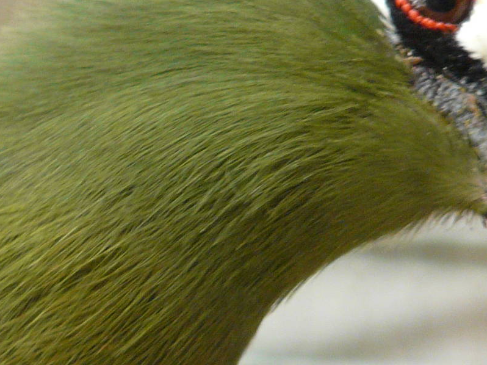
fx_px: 15738
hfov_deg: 1.8
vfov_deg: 1.3
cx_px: 286
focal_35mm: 1119
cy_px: 33
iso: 200
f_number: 3.6
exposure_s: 1/80
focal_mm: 57.4
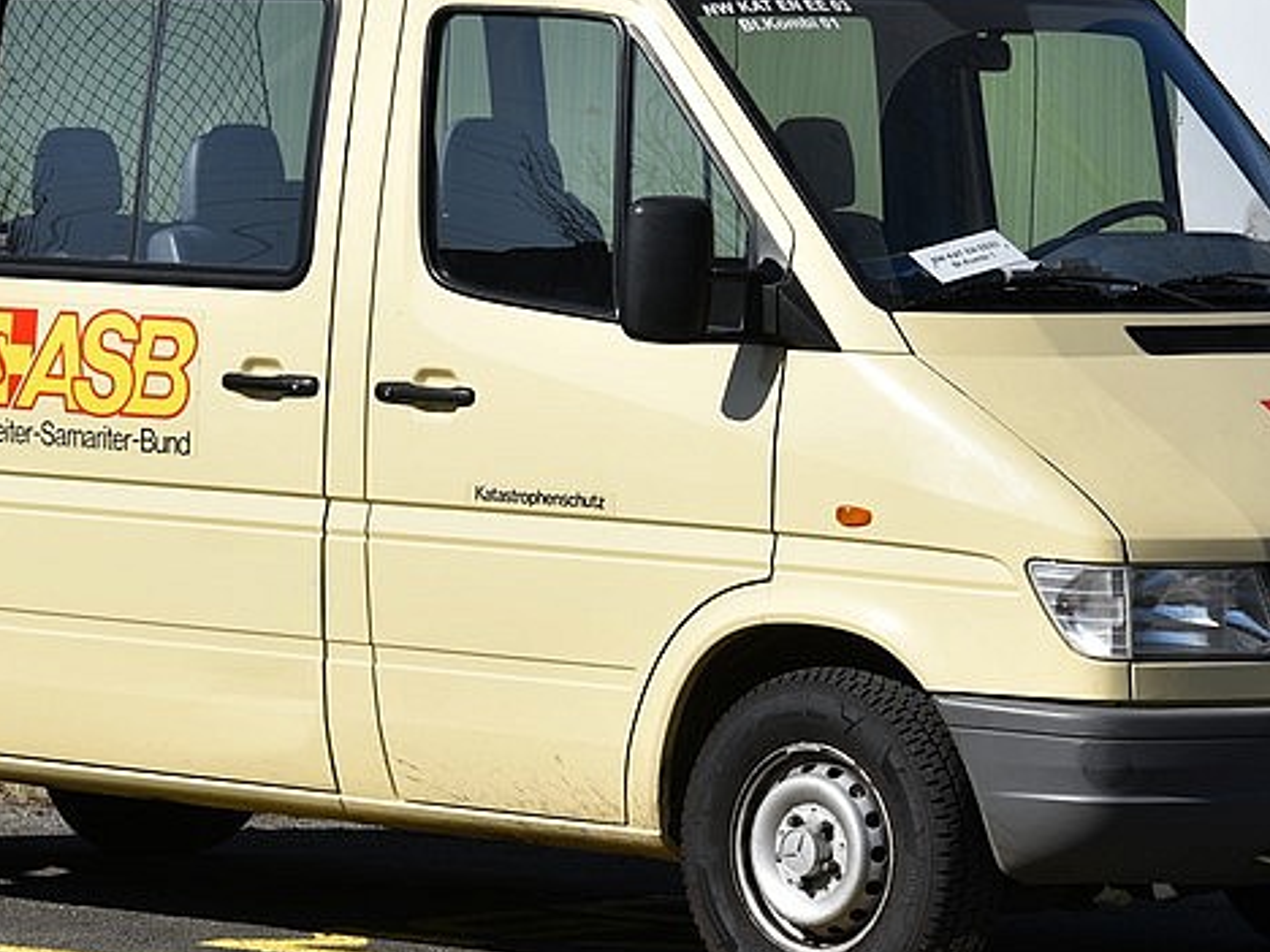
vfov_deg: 9.4
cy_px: 358
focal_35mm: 157
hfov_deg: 12.6
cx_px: 456
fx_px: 5760
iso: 200
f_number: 10
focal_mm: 85
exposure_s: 1/400
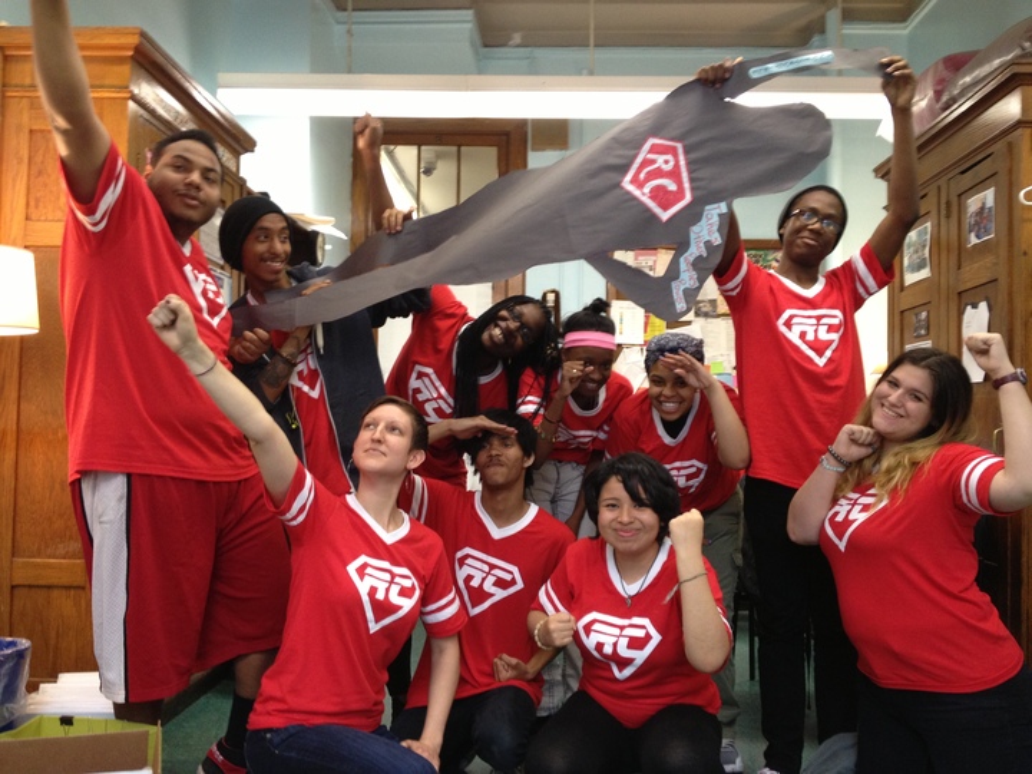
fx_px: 1043
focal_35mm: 35
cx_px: 516
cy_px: 387
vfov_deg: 40.7
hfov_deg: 52.6
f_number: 2.4
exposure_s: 1/20
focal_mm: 4.28
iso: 160
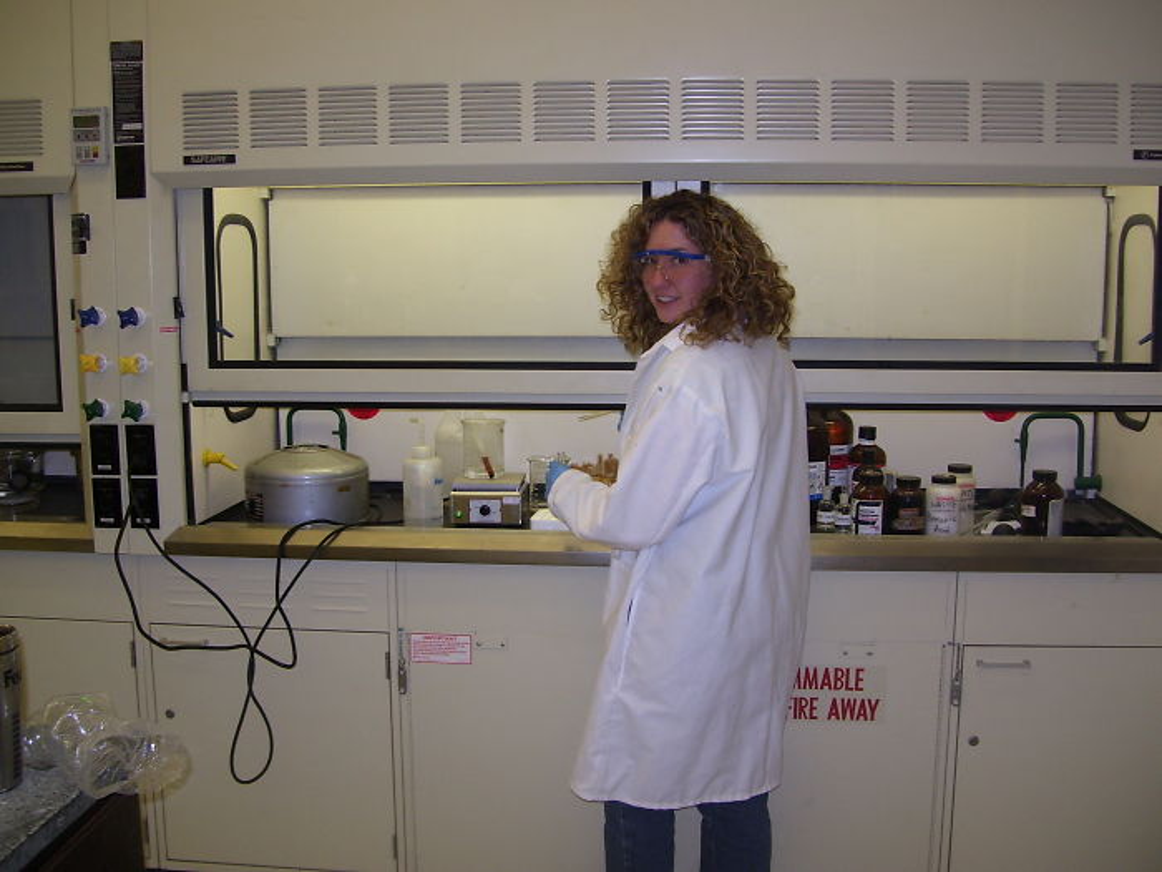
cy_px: 436
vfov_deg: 39.7
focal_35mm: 36
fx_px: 1208
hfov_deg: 51.4
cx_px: 581
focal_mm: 6
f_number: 2.7
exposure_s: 1/60
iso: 80
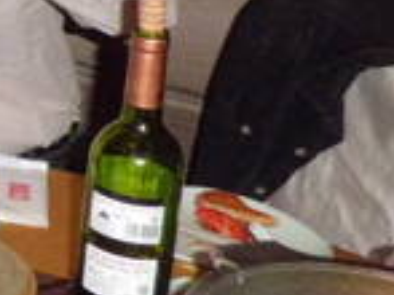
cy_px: -113
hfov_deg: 13.9
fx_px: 1285
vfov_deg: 12.6
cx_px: -456
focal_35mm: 113
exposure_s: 1/60
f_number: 2.8
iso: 200
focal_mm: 4.7
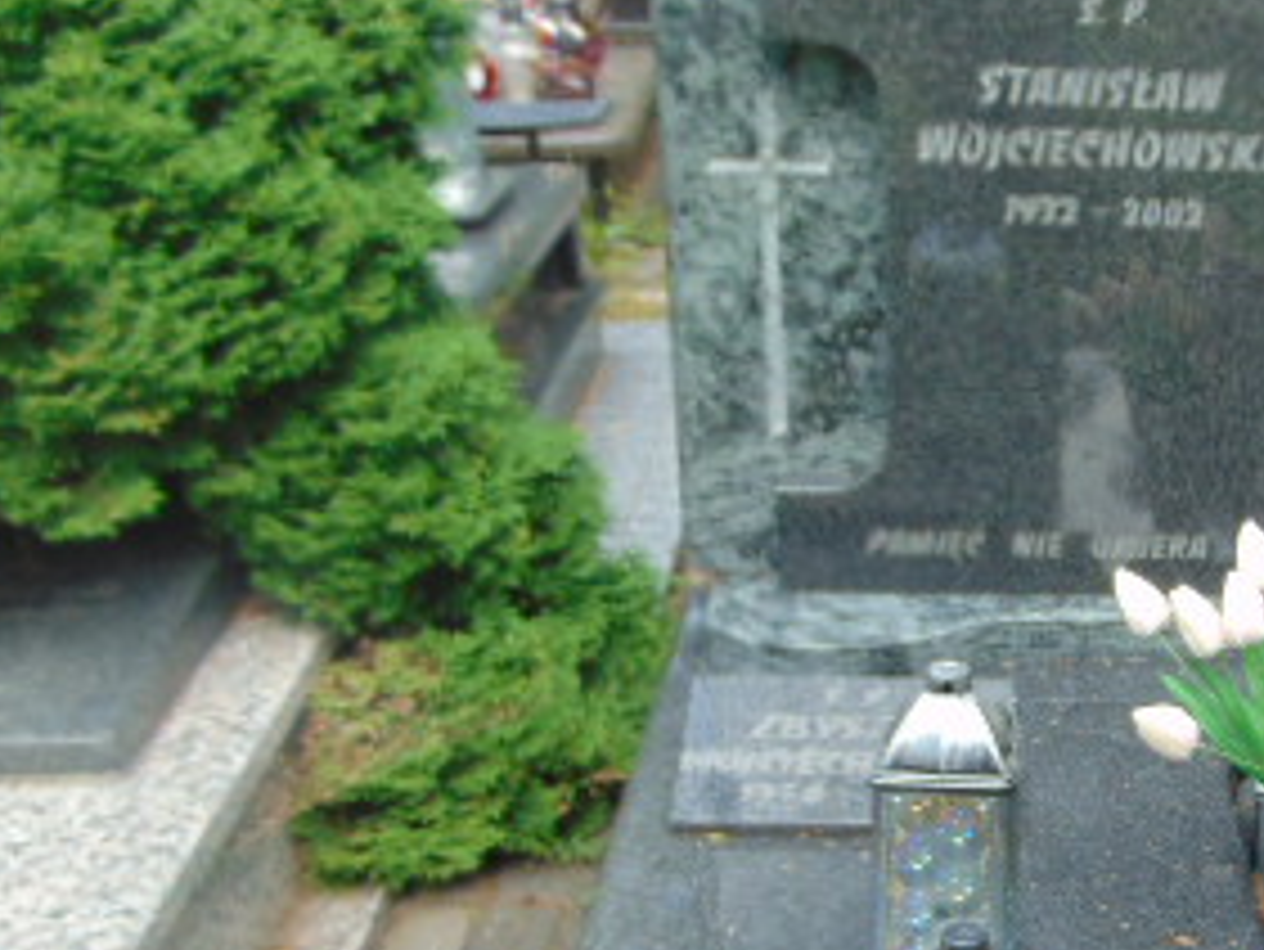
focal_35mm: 57
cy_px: 837
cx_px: 1147
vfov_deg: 25.0
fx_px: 2082
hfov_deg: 32.1
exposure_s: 1/250
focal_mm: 4.5
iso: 80
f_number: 3
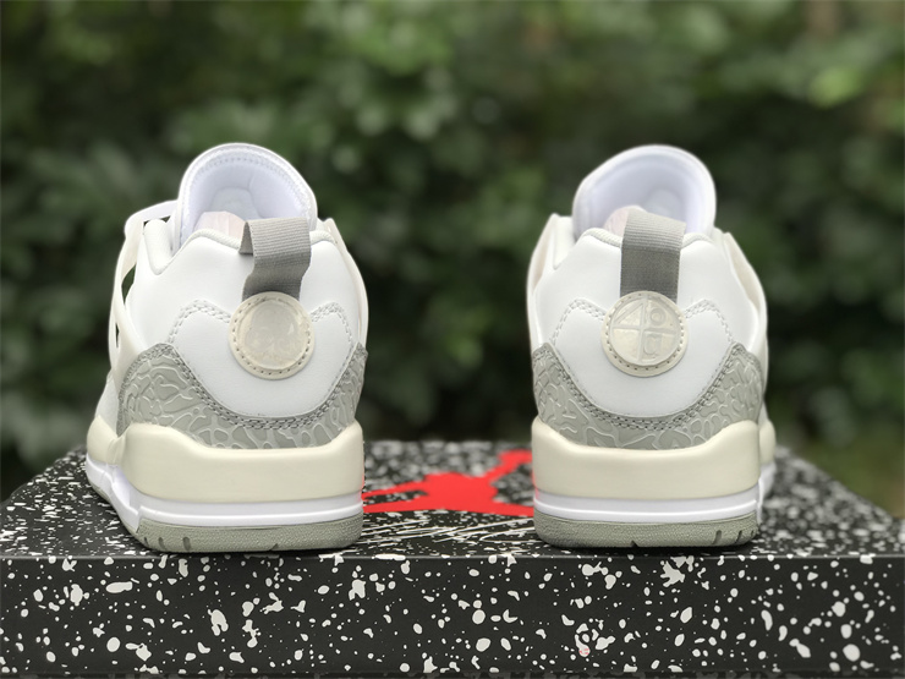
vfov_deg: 25.7
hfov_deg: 33.8
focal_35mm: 57
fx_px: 1490
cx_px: 452
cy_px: 340
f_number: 2.8
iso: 20
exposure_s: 1/204
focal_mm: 6.6
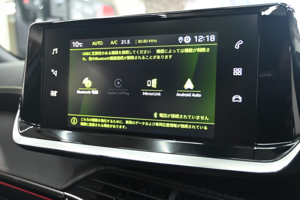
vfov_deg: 40.8
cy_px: 100
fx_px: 269
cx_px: 150
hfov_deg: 58.3
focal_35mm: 32
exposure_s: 1/50
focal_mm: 21.5
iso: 500
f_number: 4
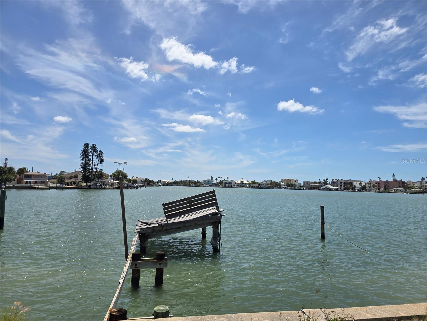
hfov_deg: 73.9
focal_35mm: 23
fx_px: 284
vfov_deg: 58.9
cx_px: 214
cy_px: 160
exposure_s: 1/1468
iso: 12
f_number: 1.7
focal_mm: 6.3
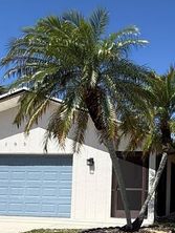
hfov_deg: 30.6
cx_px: 195
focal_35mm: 42
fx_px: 283
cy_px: 181
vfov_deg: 43.0
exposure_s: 1/1745
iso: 50
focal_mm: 2.22
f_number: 2.2
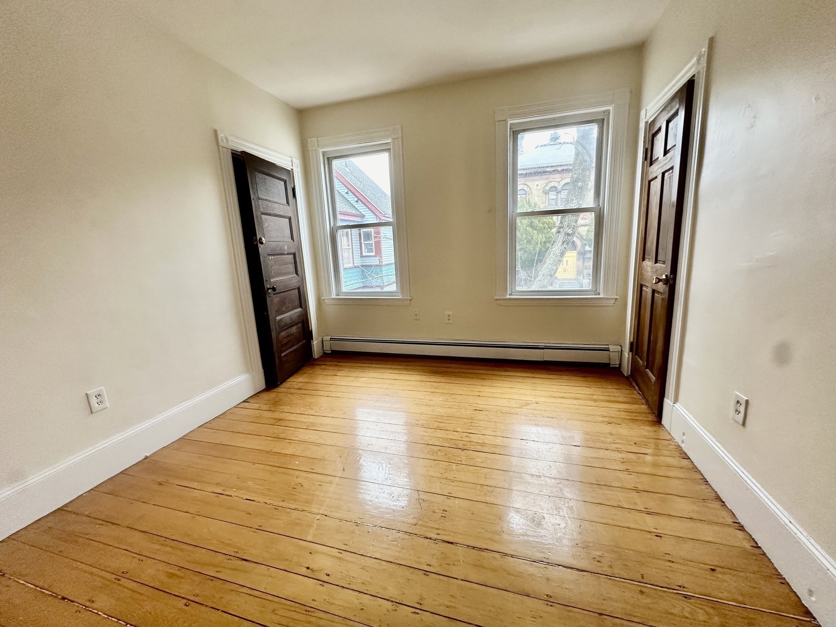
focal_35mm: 14
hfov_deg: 102.1
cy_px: 314
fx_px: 338
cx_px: 418
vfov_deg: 85.7
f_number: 2.2
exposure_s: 1/60
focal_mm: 2.22
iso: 200
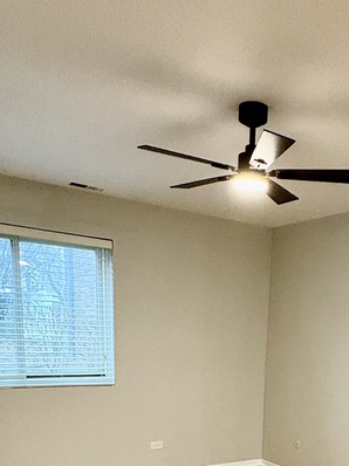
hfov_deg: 36.8
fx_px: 511
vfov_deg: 44.0
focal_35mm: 38
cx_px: 259
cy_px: 432
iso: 500
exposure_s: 1/60
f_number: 2.2
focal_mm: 2.22
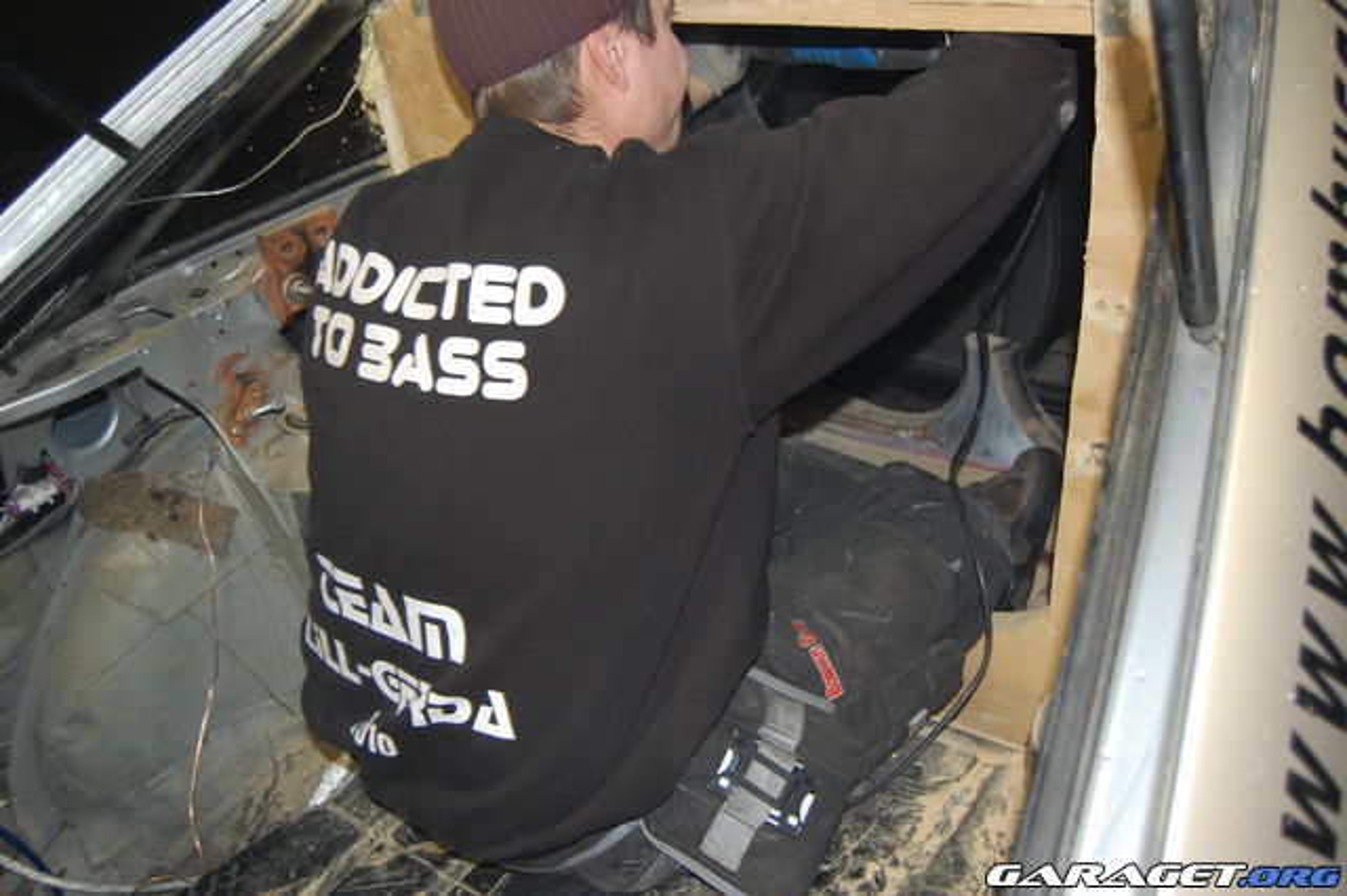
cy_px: 448
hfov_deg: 55.1
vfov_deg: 38.3
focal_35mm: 34
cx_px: 674
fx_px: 1290
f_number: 3.8
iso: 400
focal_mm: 23
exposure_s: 1/60
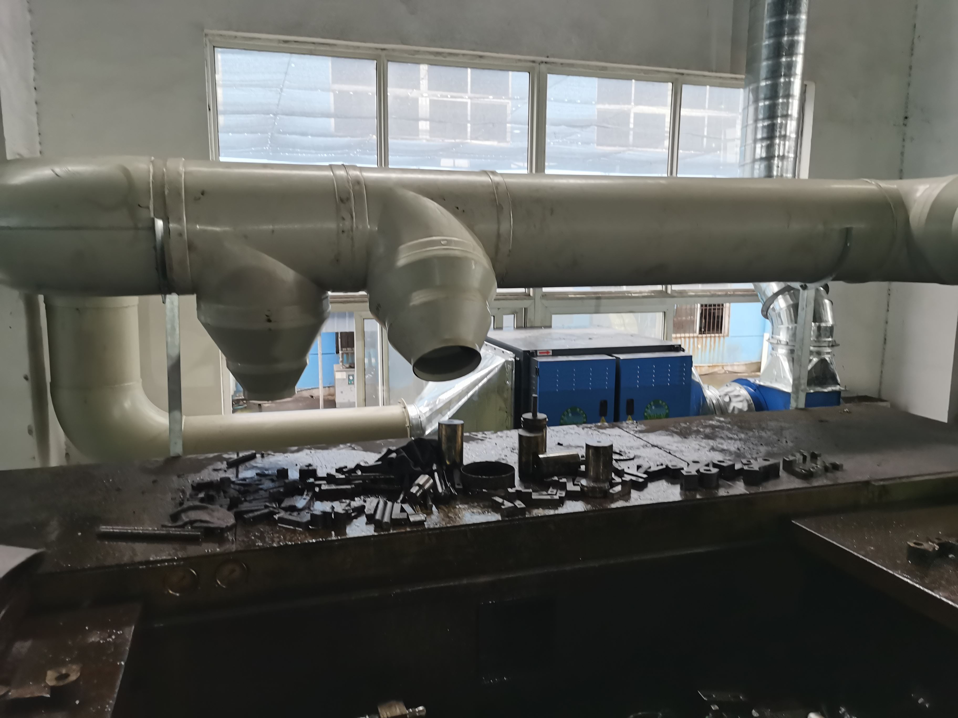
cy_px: 359
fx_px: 747
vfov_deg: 51.4
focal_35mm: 27
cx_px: 479
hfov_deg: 65.3
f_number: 1.8
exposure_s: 1/50
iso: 500
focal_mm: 5.58
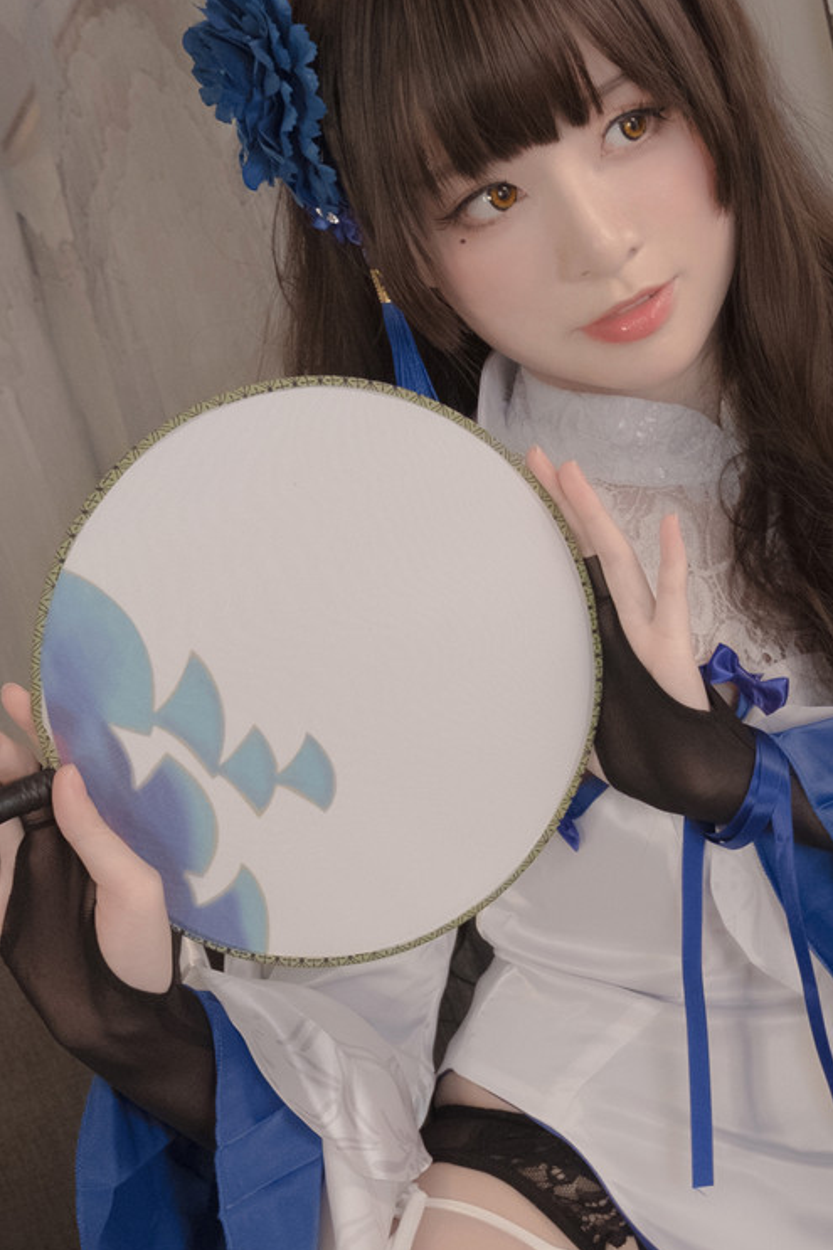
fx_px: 2778
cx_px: 821
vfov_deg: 25.2
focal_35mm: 80
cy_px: 823
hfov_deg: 16.7
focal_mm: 22.2
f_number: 4
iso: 800
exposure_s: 1/30
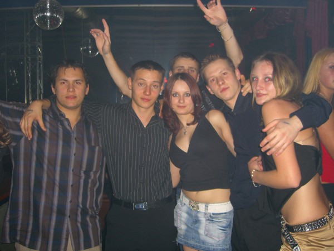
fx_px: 367
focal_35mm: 38
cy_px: 126
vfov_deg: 37.7
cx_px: 167
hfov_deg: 49.0
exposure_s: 1/60
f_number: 2.8
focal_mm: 7.9
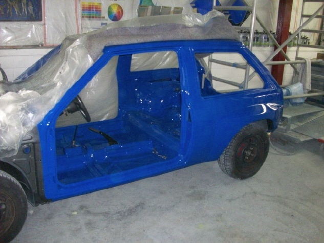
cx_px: 162
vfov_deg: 41.8
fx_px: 318
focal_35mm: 34
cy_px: 122
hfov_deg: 53.9
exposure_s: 1/60
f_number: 2.8
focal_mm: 5.7
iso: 320
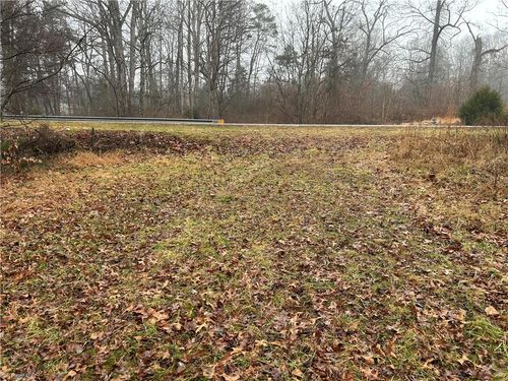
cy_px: 190
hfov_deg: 67.3
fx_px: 382
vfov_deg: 53.1
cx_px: 254
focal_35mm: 26
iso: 40
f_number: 1.5
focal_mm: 5.7
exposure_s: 1/121
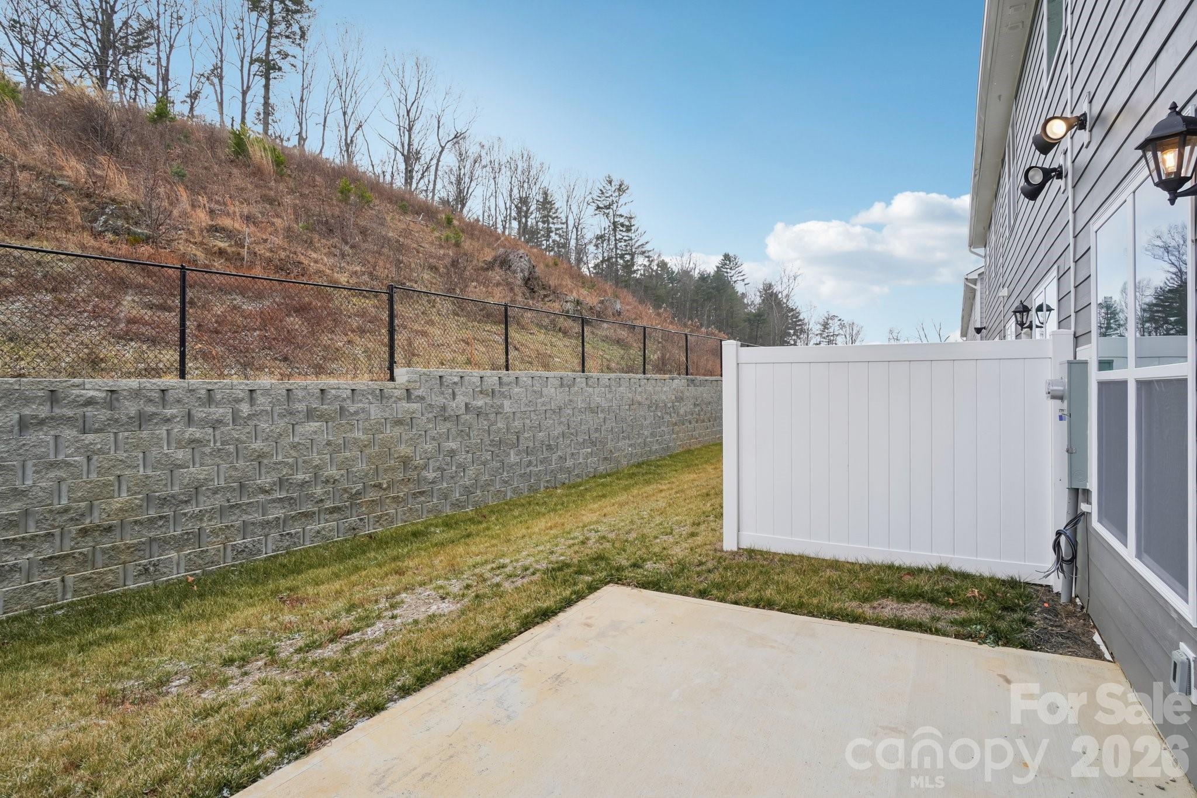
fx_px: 598
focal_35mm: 18
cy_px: 399
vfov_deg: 67.4
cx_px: 598
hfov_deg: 90.0
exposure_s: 1/100
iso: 100
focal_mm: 12
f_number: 8
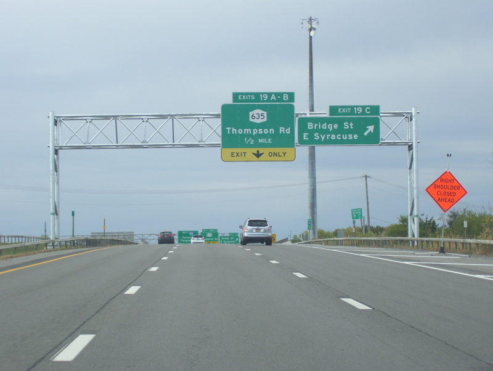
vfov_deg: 13.7
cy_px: 186
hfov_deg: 18.2
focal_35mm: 108
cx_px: 246
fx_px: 1540
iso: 80
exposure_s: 1/320
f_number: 4.6
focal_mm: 18
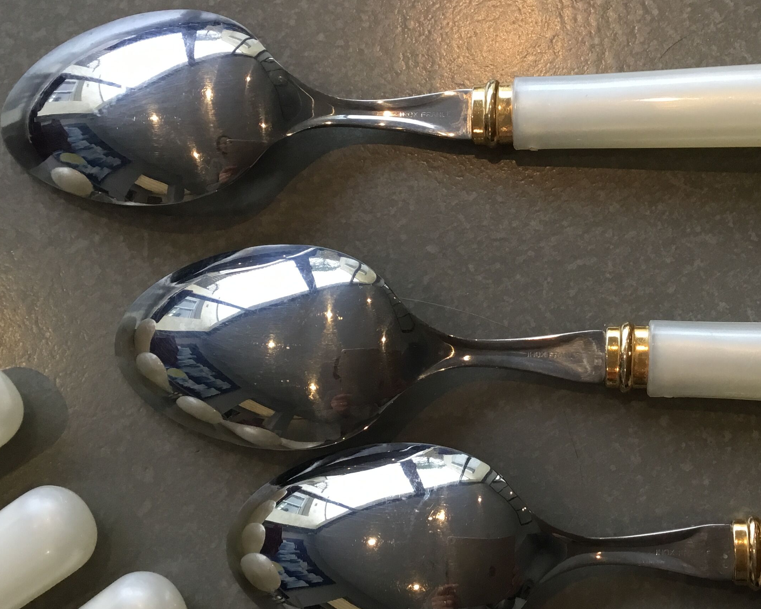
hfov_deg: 39.9
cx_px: 497
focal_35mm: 46
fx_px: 1036
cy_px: 307
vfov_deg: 32.8
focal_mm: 3.3
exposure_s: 1/33
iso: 32
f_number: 2.4
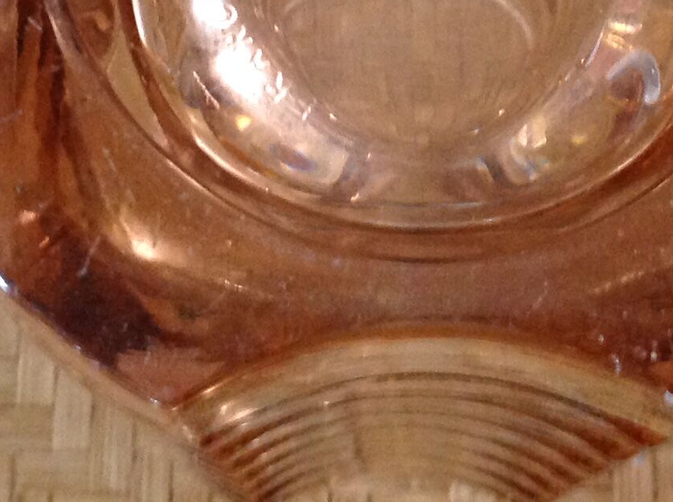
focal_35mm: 107
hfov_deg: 18.4
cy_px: -176
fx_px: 2077
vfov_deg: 13.2
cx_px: 334
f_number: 2.4
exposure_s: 1/15
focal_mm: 4.28
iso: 320
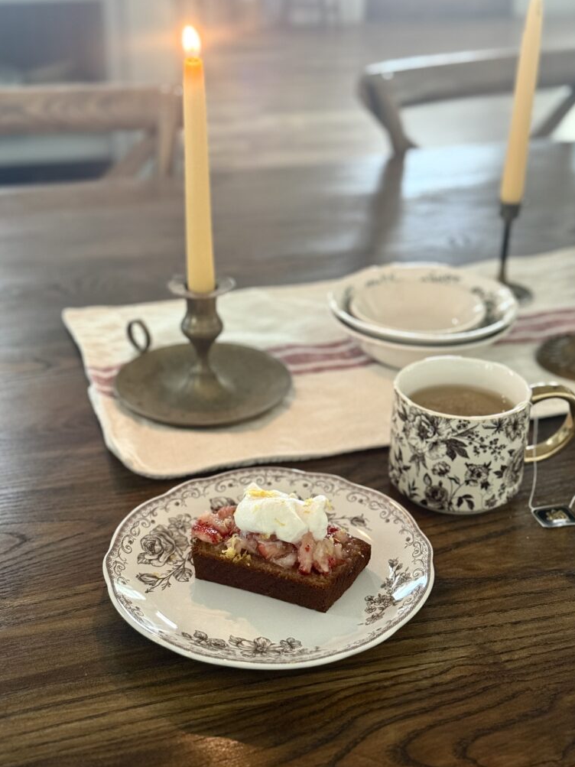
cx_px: 292
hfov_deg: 29.7
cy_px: 388
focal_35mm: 49
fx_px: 1085
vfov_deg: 38.9
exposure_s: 1/40
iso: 400
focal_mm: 6.76
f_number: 1.78
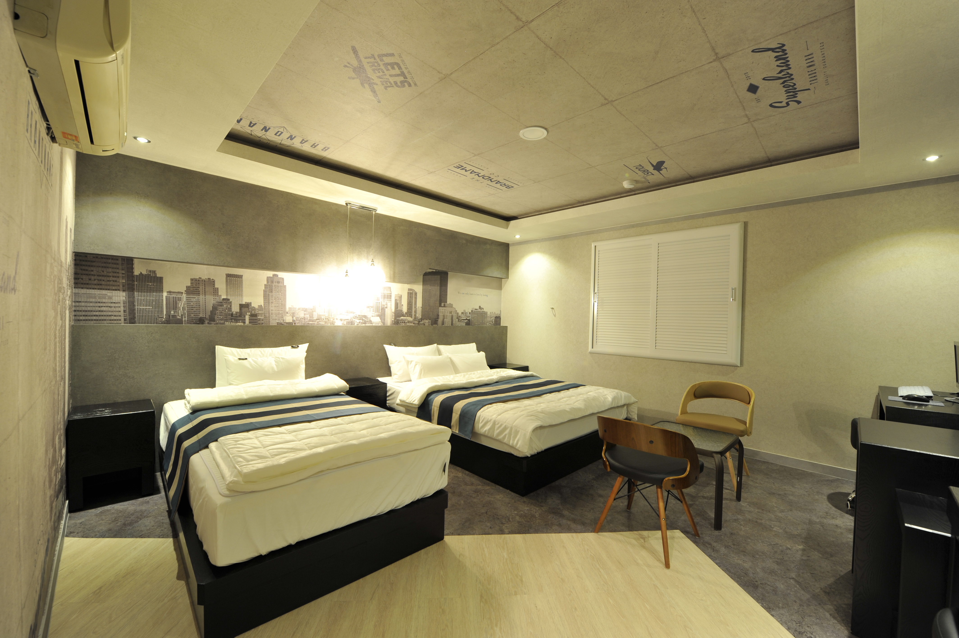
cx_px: 480
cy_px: 319
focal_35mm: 14
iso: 400
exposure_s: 1
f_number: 8
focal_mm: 14
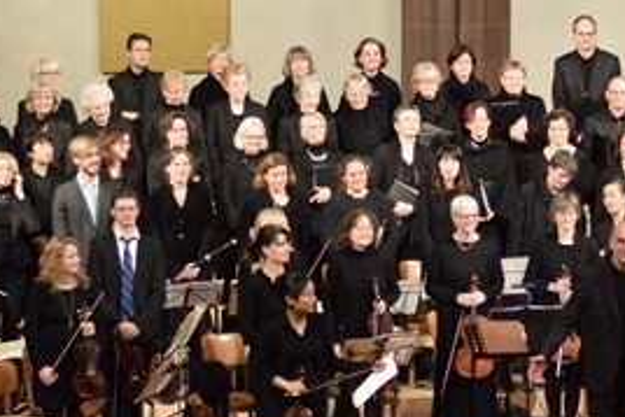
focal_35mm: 205
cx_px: 431
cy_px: 383
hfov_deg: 10.0
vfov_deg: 6.7
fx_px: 3561
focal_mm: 32
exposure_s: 1/125
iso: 1400
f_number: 1.2
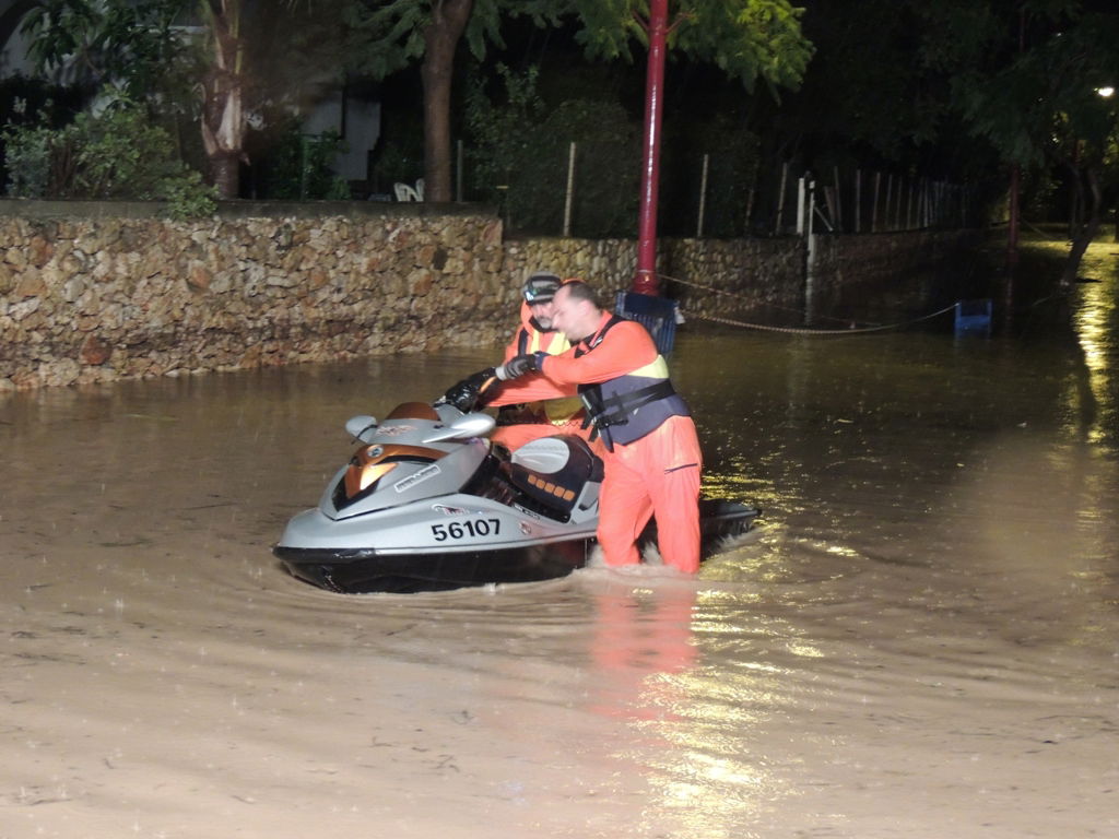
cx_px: 560
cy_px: 420
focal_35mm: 85
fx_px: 2748
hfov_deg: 23.0
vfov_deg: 17.4
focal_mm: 15.1
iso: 800
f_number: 4
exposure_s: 1/15
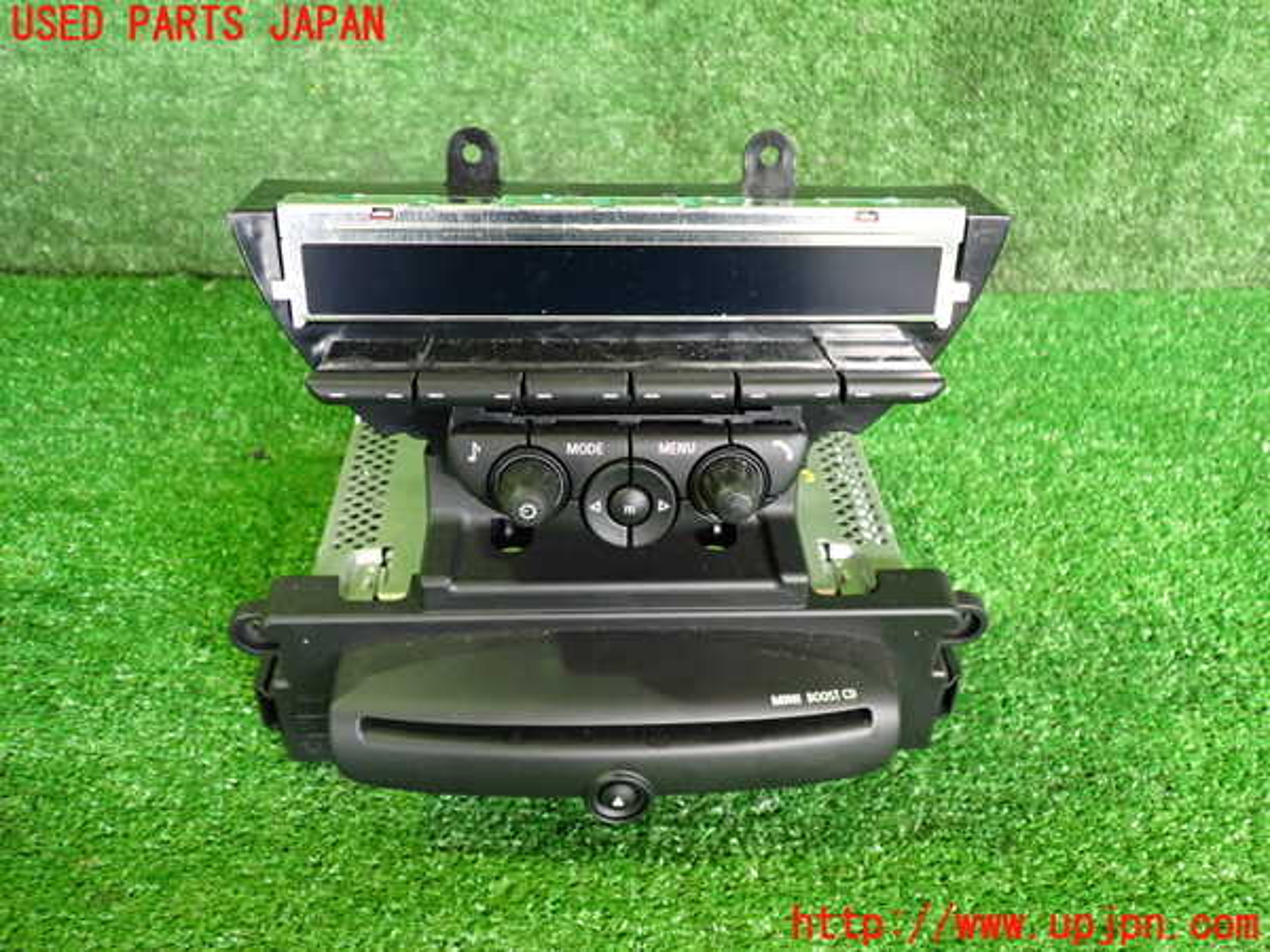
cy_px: 476
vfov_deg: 46.8
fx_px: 1101
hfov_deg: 60.0
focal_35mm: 30
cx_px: 635
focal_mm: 5.4
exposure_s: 1/30
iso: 800
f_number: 2.3
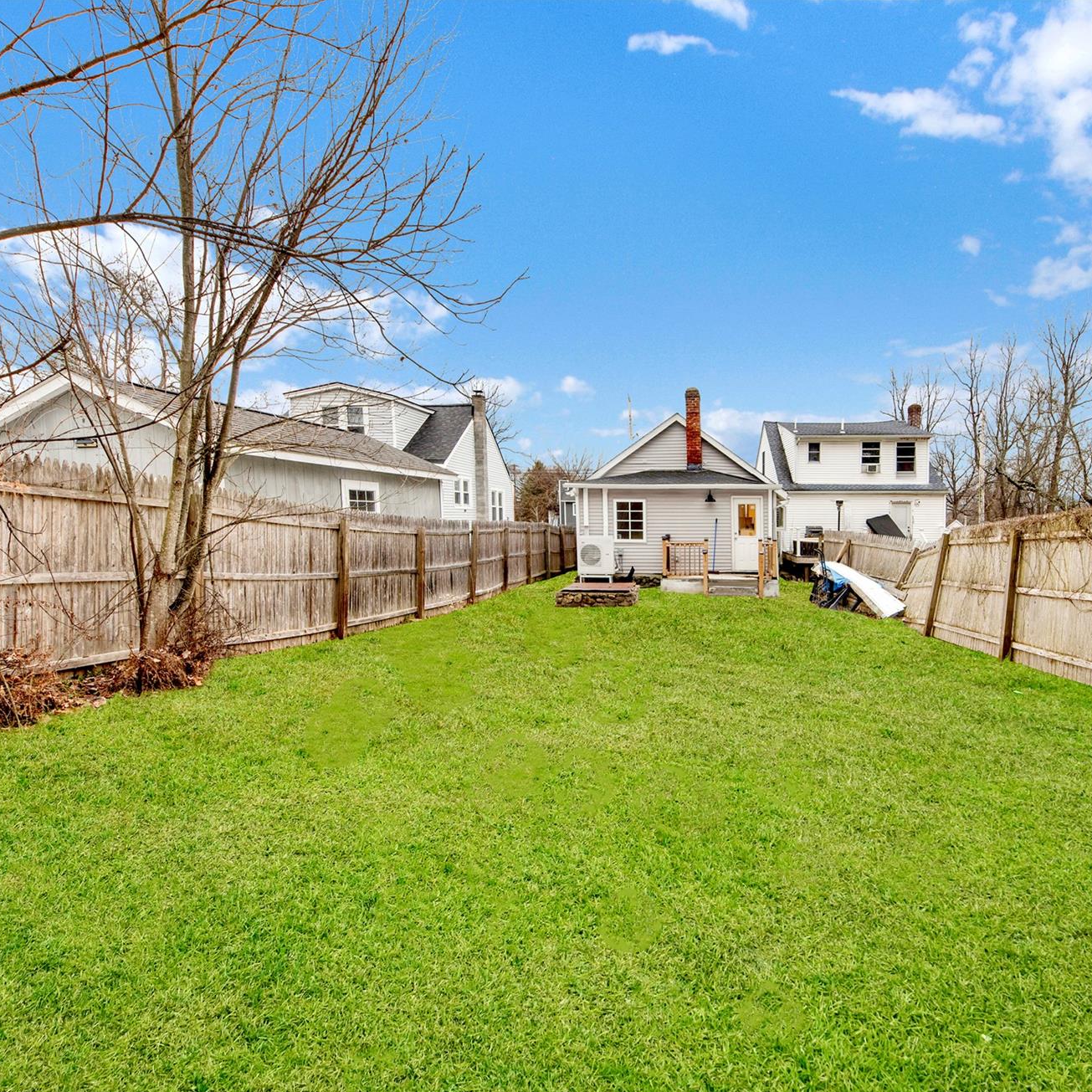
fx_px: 571
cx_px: 690
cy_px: 569
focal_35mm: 16
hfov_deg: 85.5
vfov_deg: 87.4
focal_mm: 8
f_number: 9
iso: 100
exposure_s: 1/13
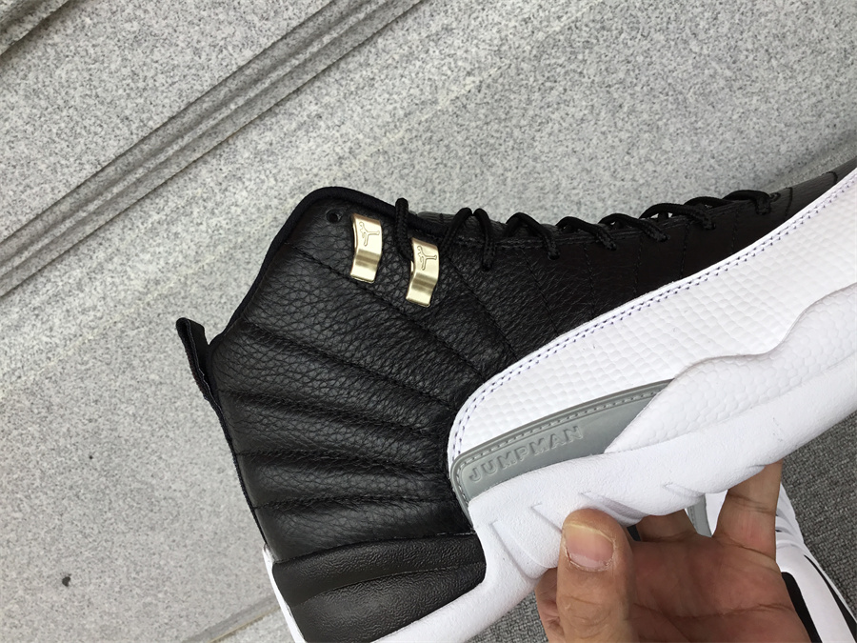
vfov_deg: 45.4
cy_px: 322
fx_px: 767
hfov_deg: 58.4
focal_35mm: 31
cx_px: 428
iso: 25
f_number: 2.4
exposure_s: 1/248
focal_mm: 3.3
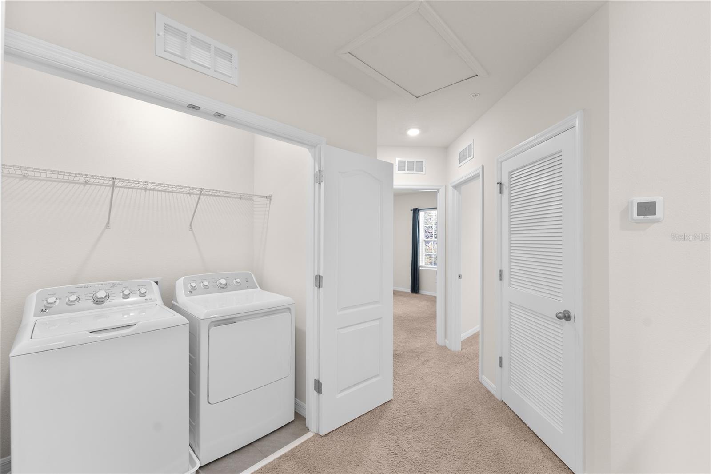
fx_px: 276
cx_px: 356
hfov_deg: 104.3
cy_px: 237
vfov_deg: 81.2
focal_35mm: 14
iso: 400
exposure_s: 1/8
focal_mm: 14
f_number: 7.1
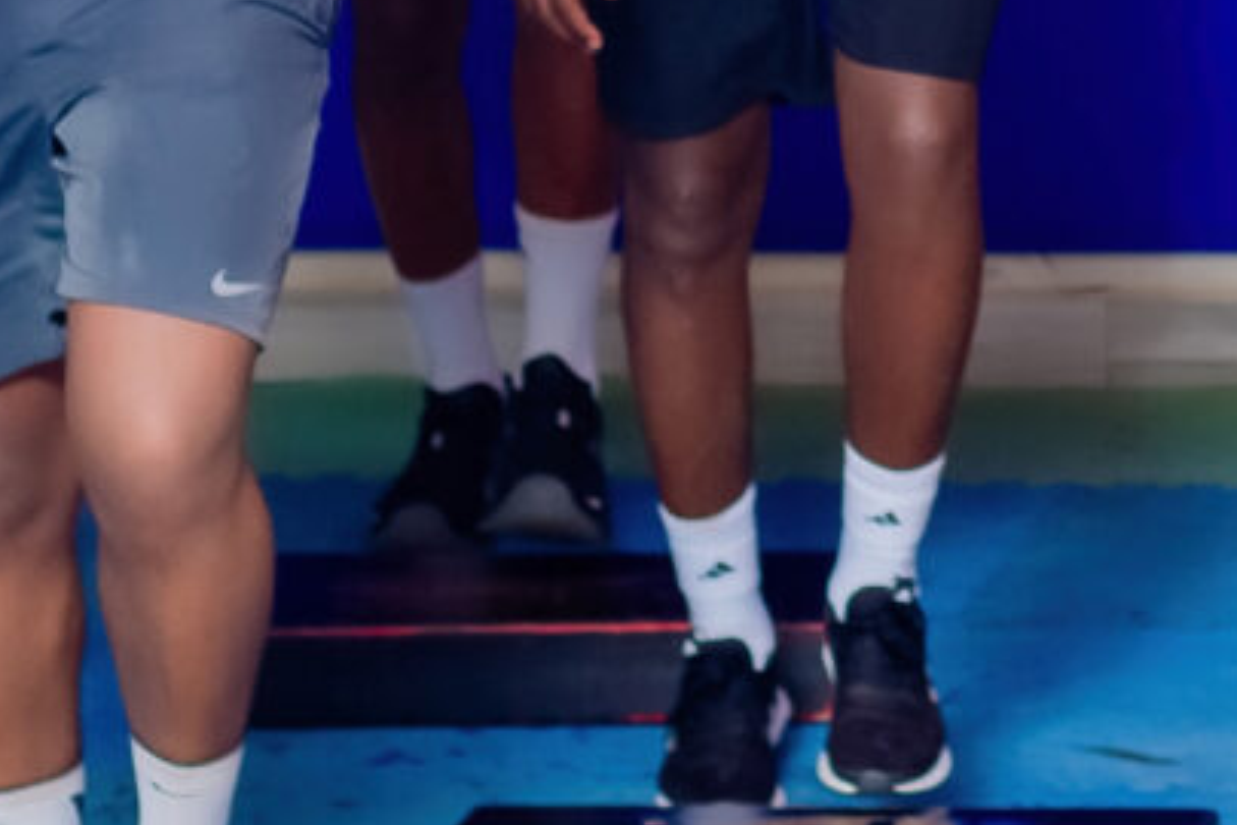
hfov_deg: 6.4
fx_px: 10857
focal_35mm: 316
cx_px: 2086
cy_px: -982
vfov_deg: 4.3
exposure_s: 1/160
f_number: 3.5
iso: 400
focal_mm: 50
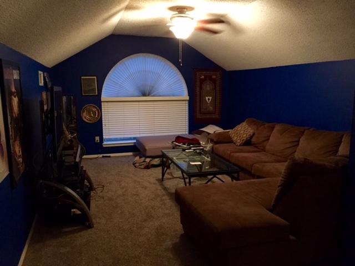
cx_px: 178
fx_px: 297
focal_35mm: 29
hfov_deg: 61.7
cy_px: 133
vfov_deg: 48.2
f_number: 2.2
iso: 320
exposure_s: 1/15
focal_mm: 4.15
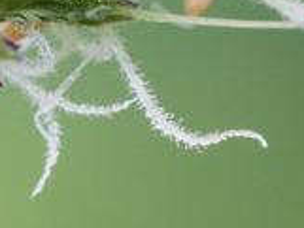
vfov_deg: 2.3
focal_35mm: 645
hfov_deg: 3.1
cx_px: -94
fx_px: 5669
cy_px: -432
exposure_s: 1/30
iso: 1000
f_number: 16
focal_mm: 90
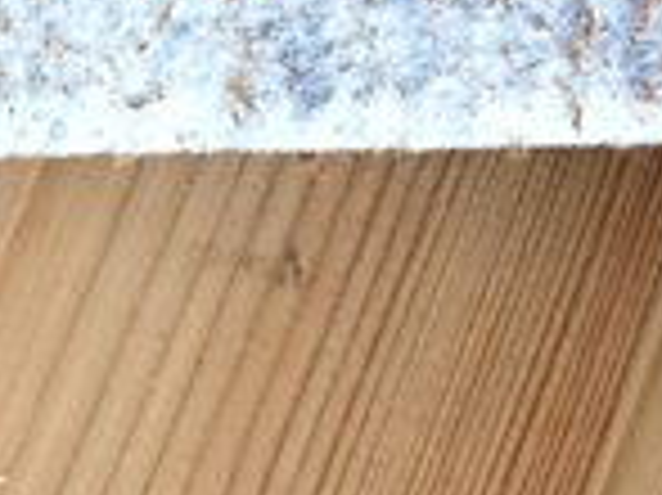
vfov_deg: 9.3
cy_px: 58
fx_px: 3019
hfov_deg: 10.7
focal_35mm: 158
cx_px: -941
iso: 40
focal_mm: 4.15
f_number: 2.2
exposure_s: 1/30
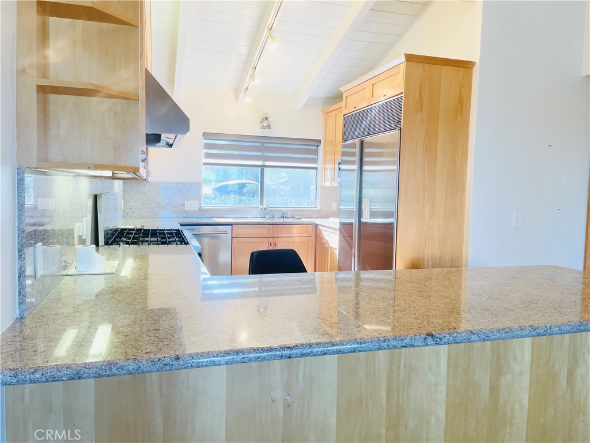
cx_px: 295
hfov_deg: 67.3
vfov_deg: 53.1
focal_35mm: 26
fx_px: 443
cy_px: 222
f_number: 1.6
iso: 50
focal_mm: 4.2
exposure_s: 1/120
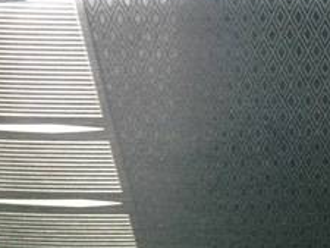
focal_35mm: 88
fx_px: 839
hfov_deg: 21.9
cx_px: 276
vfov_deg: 16.8
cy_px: 119
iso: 250
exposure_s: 1/15
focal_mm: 3.3
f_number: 2.4
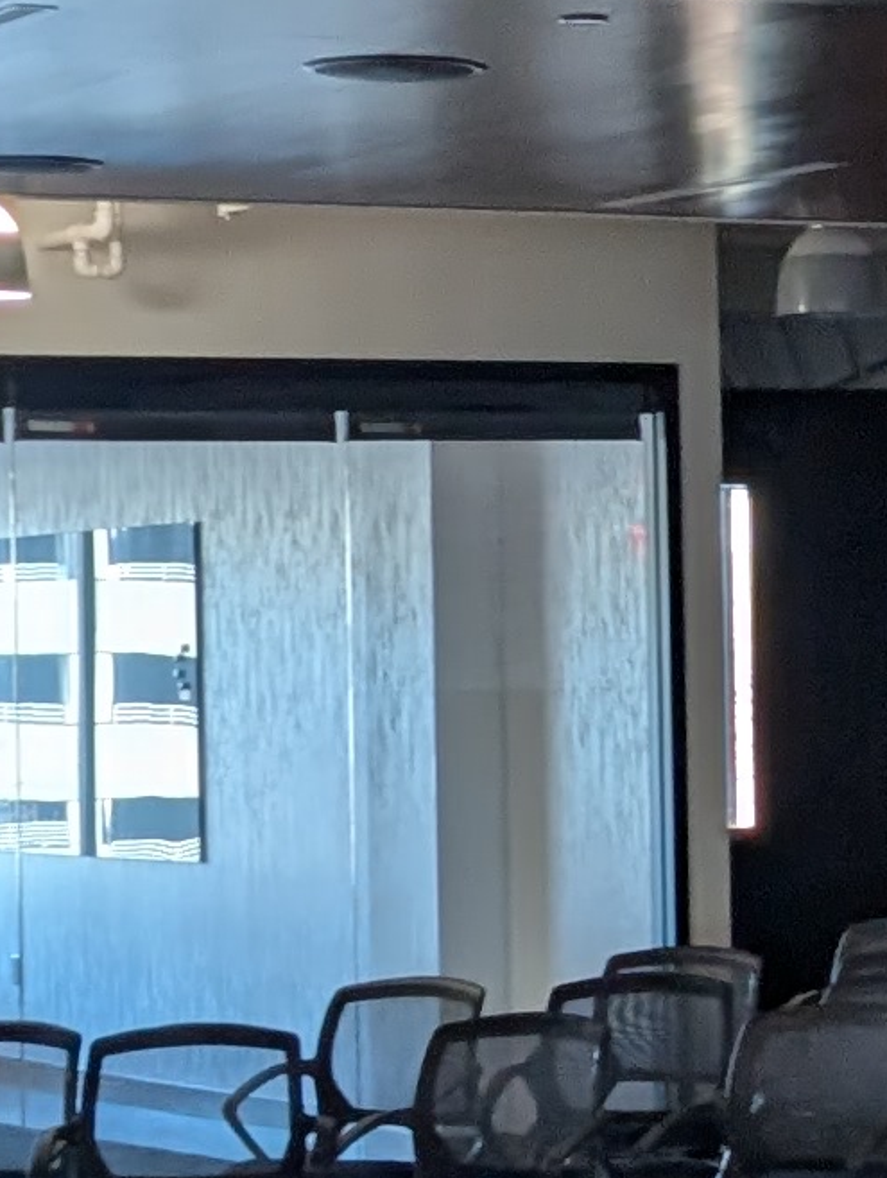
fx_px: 5076
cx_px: 1353
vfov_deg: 13.2
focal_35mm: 149
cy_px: 538
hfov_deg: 9.7
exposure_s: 1/120
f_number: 1.68
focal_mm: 6.9
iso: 285
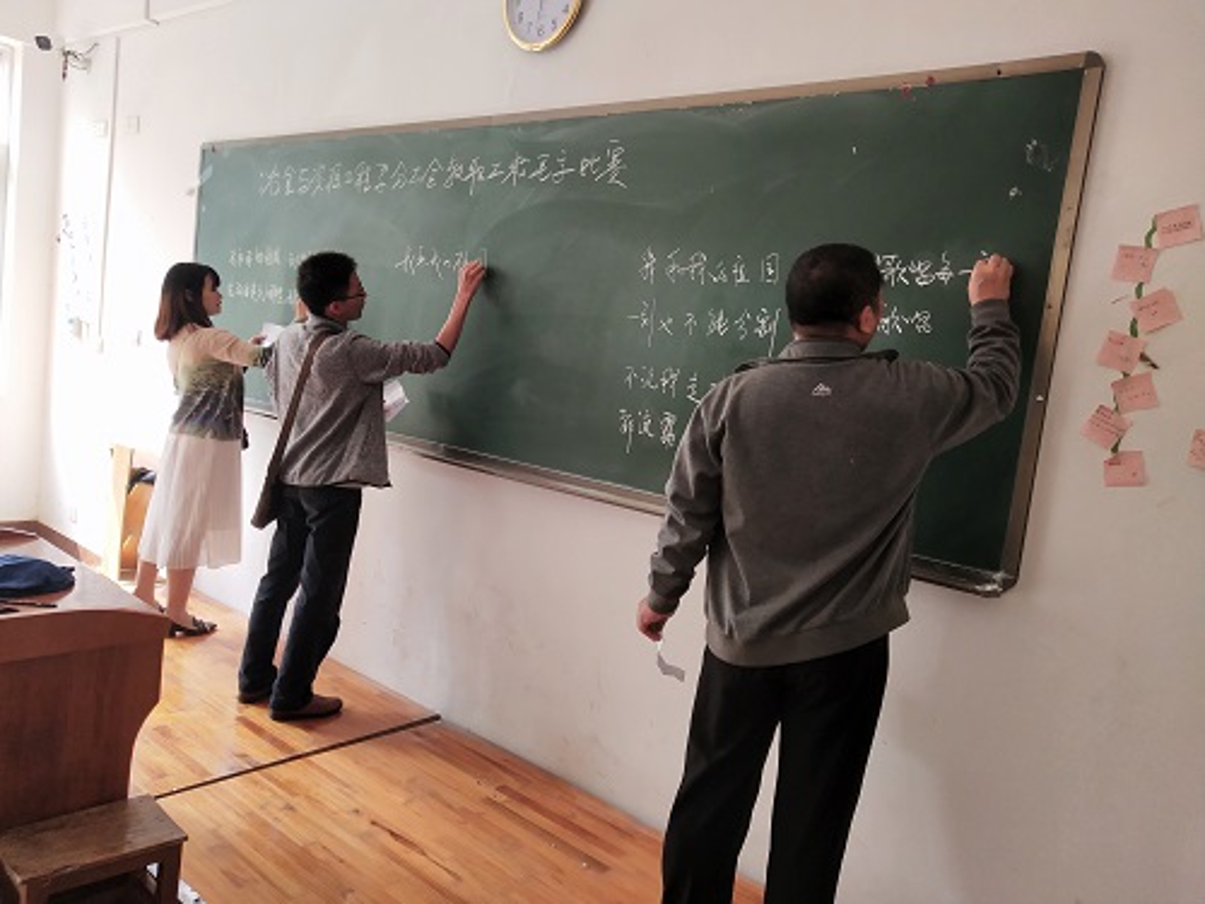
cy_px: 452
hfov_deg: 60.0
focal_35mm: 30
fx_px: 1044
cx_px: 602
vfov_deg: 46.8
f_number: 1.8
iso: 111
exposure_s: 1/100
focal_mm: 3.95
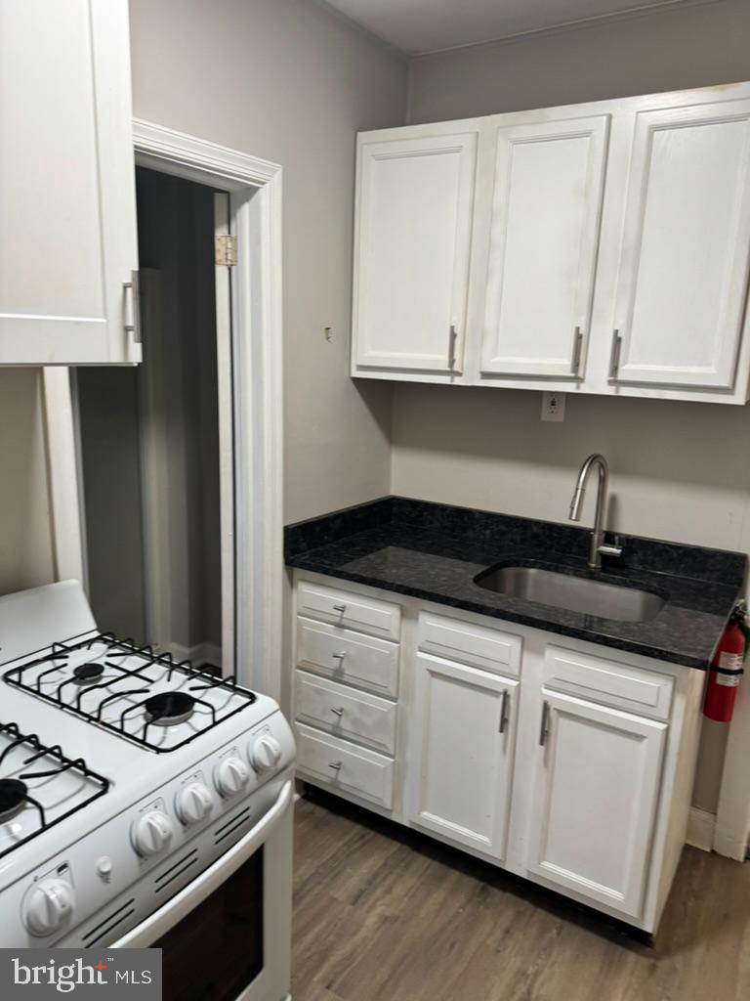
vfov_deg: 71.6
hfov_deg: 56.8
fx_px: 693
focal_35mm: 24
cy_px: 500
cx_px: 375
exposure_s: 1/60
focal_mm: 6.76
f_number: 1.78
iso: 100
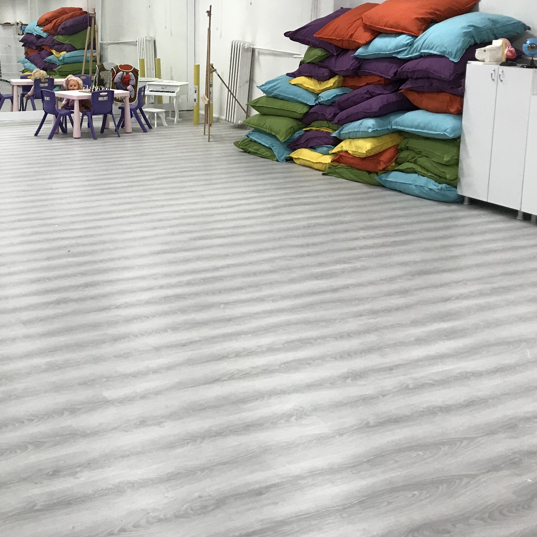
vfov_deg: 33.8
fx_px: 878
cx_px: 166
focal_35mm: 50
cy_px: 189
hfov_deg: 33.6
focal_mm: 3.99
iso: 20
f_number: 1.8
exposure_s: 1/33
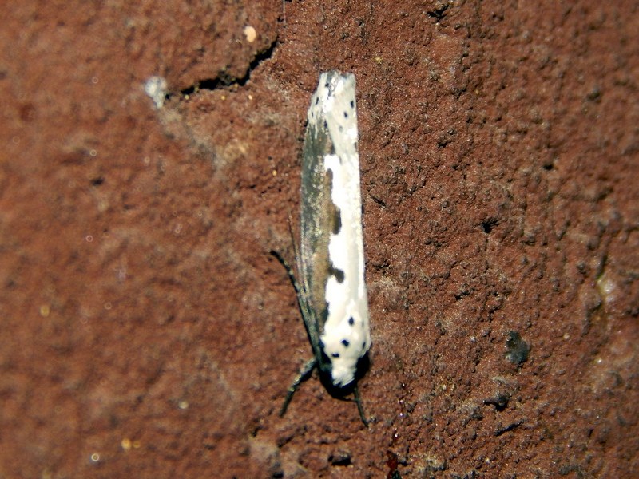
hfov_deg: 12.2
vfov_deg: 9.2
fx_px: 2990
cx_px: 320
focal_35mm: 162
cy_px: 240
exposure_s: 1/30
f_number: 10.1
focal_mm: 28.7
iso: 200
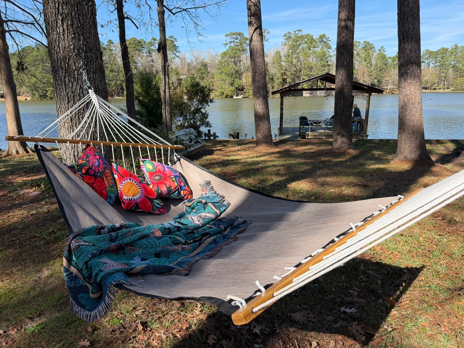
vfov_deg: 56.8
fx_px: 322
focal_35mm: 24
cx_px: 232
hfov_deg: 71.6
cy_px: 174
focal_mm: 6.76
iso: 100
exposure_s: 1/3021
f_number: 1.78
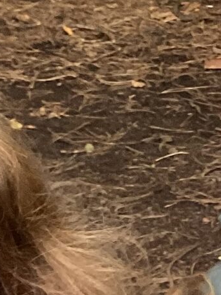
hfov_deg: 7.8
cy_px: 155
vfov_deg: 11.4
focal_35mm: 174
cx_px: 582
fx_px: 1481
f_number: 2.4
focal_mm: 3.3
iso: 80
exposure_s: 1/100
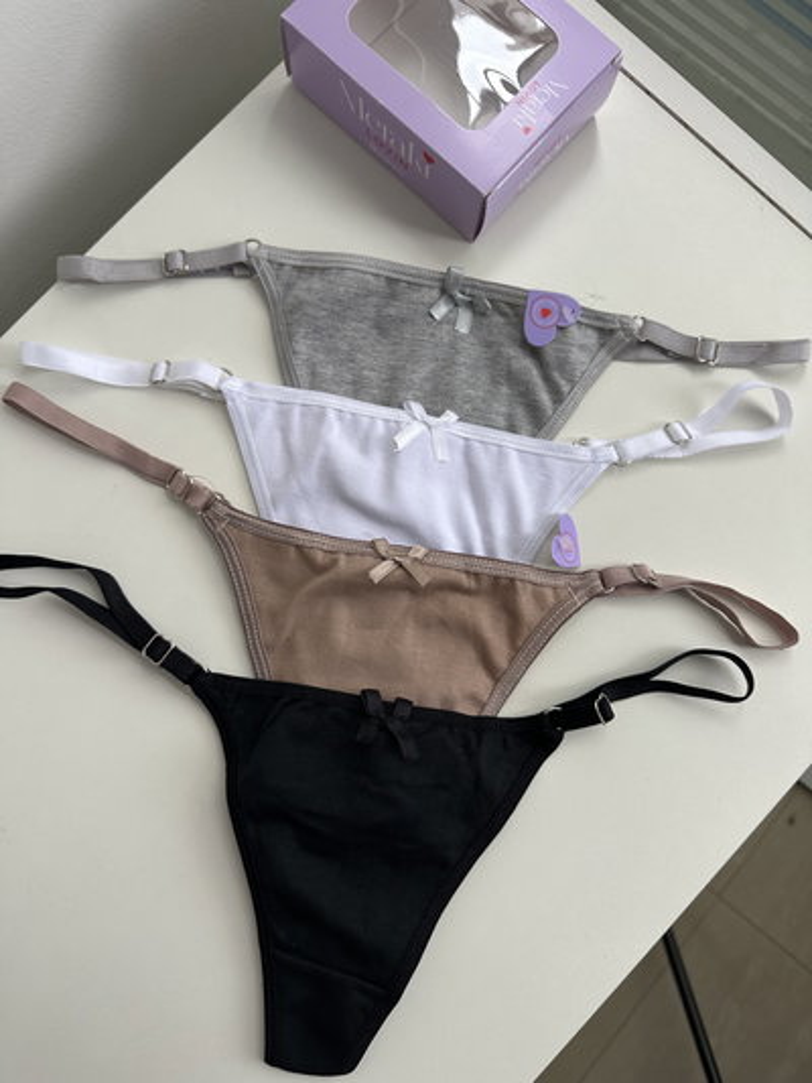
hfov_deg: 56.8
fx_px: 750
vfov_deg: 71.6
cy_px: 542
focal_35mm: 24
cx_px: 406
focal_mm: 6.86
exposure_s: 1/100
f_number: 1.78
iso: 100
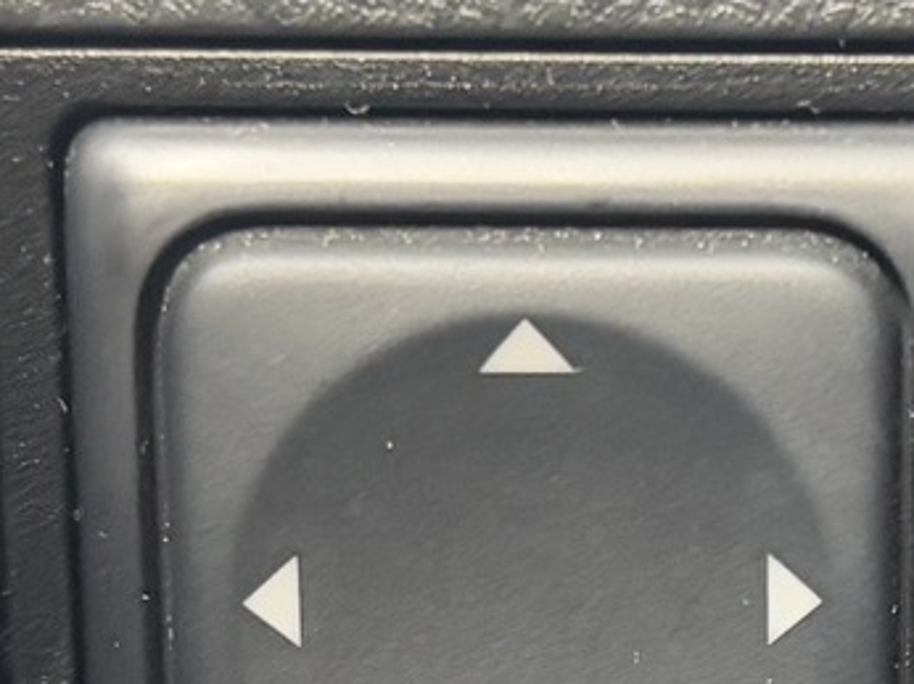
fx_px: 4063
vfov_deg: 9.6
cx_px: 864
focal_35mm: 154
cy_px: 650
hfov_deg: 12.7
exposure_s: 1/32
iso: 640
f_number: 1.6
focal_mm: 5.96
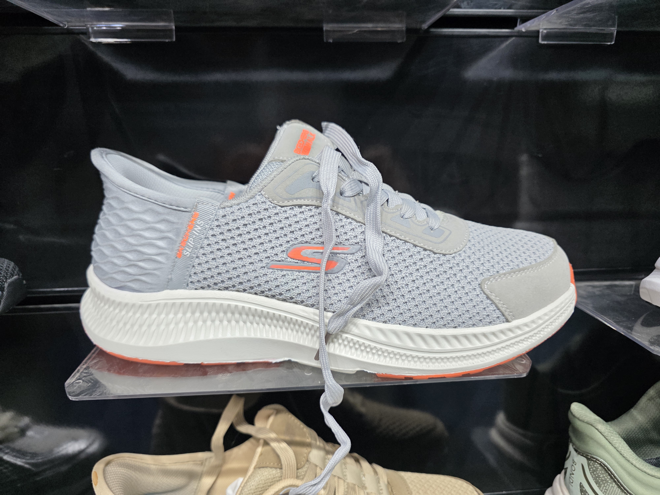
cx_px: 330
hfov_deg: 73.9
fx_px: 439
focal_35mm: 23
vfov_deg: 58.9
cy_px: 248
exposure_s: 1/180
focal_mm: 6.3
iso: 200
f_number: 1.7
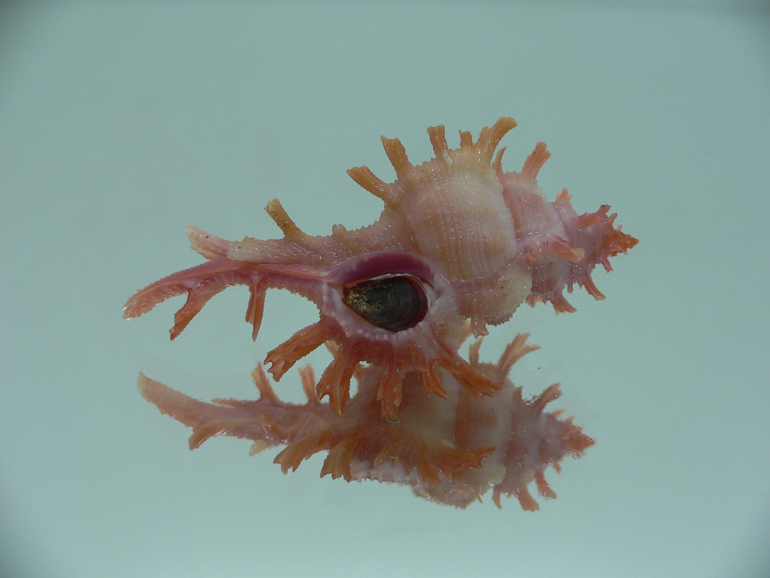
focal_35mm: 35
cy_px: 289
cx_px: 385
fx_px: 779
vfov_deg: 40.7
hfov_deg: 52.6
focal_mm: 4.6
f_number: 2.8
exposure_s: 1/60
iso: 80
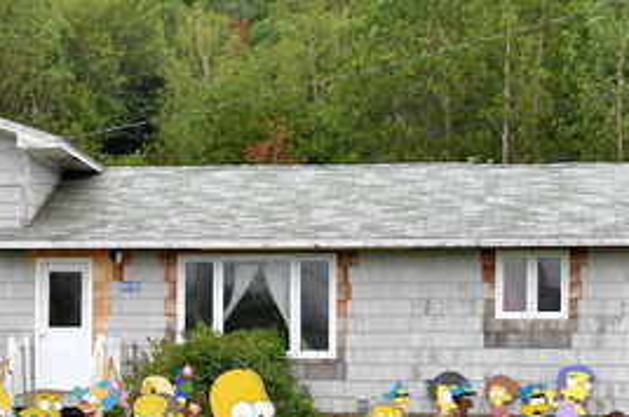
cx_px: 77
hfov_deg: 11.4
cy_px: 358
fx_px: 3124
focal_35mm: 179
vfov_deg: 7.6
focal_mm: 44
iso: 200
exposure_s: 1/50
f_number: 9
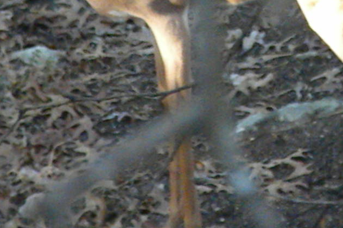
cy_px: -93
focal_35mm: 685
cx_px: 287
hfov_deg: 3.0
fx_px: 6524
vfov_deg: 2.0
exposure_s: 1/300
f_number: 5.3
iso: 1476
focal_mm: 46.2
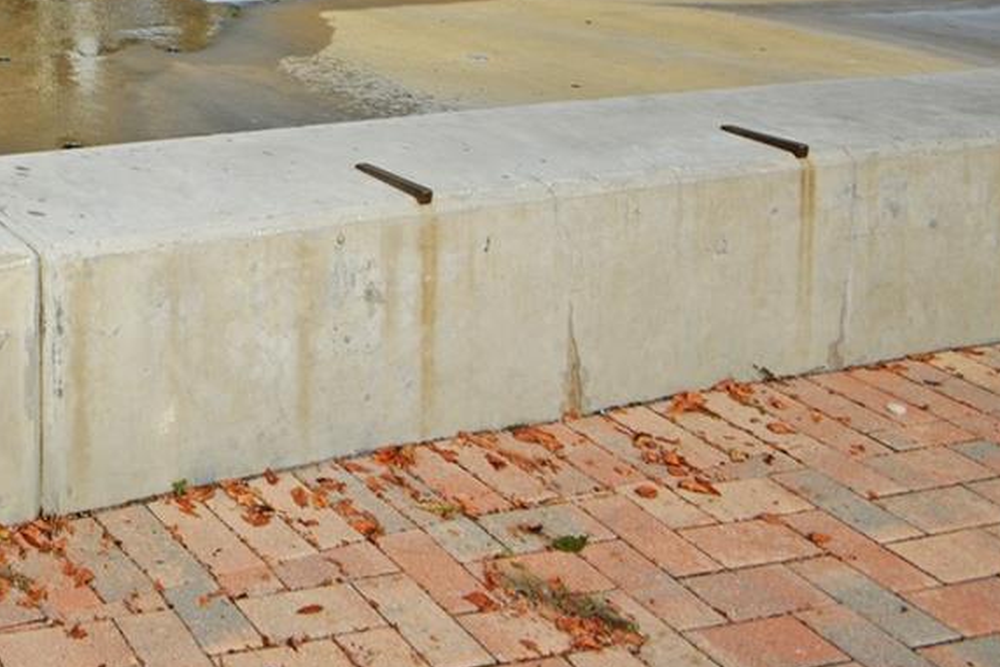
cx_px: -242
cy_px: -214
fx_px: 1167
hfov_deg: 35.1
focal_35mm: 42
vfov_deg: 26.7
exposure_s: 1/200
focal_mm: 10
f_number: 8
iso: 100
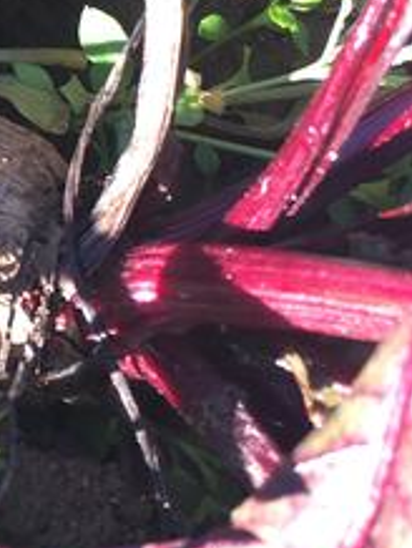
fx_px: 1473
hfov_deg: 14.6
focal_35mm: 93
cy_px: -63
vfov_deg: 20.1
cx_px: -245
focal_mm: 4.15
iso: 32
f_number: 2.2
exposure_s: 1/120
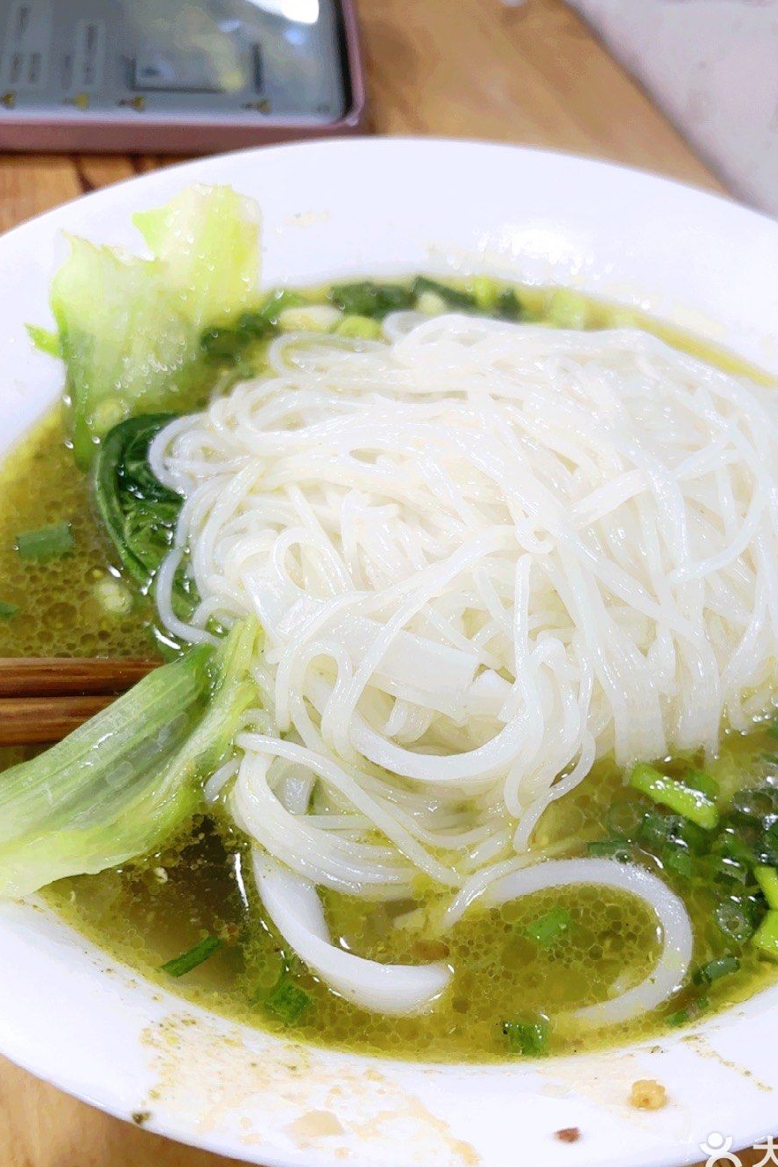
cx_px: 440
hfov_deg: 38.8
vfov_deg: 55.8
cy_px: 557
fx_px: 1102
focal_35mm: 34
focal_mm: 5.96
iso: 100
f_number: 1.6
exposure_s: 1/50
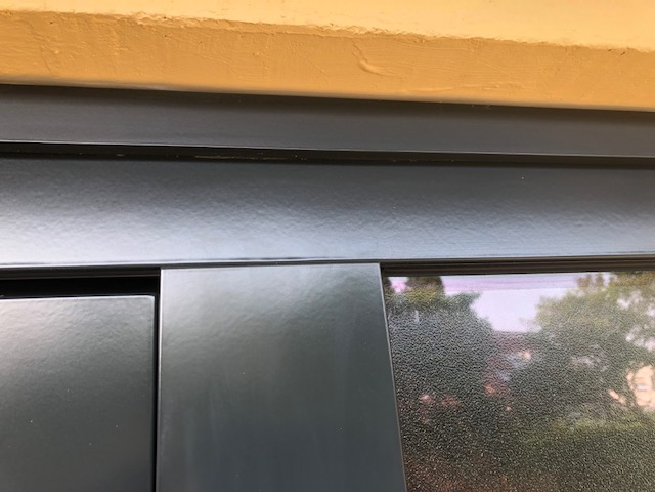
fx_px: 530
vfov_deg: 49.7
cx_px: 328
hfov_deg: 63.4
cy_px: 246
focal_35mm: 28
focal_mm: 3.99
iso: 40
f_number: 1.8
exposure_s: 1/120
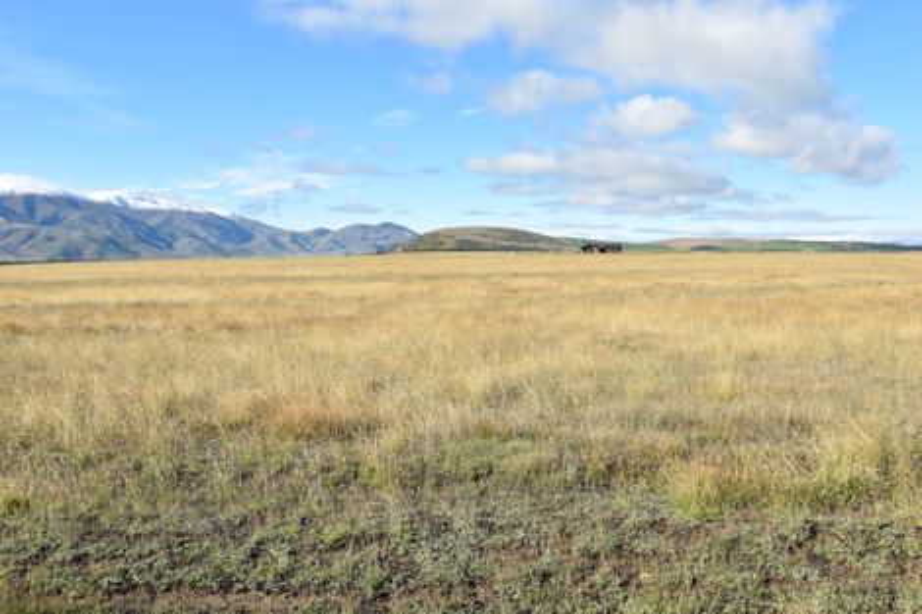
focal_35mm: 30
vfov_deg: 43.6
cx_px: 461
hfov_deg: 61.9
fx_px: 768
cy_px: 307
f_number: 10
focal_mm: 20
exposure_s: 1/400
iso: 200
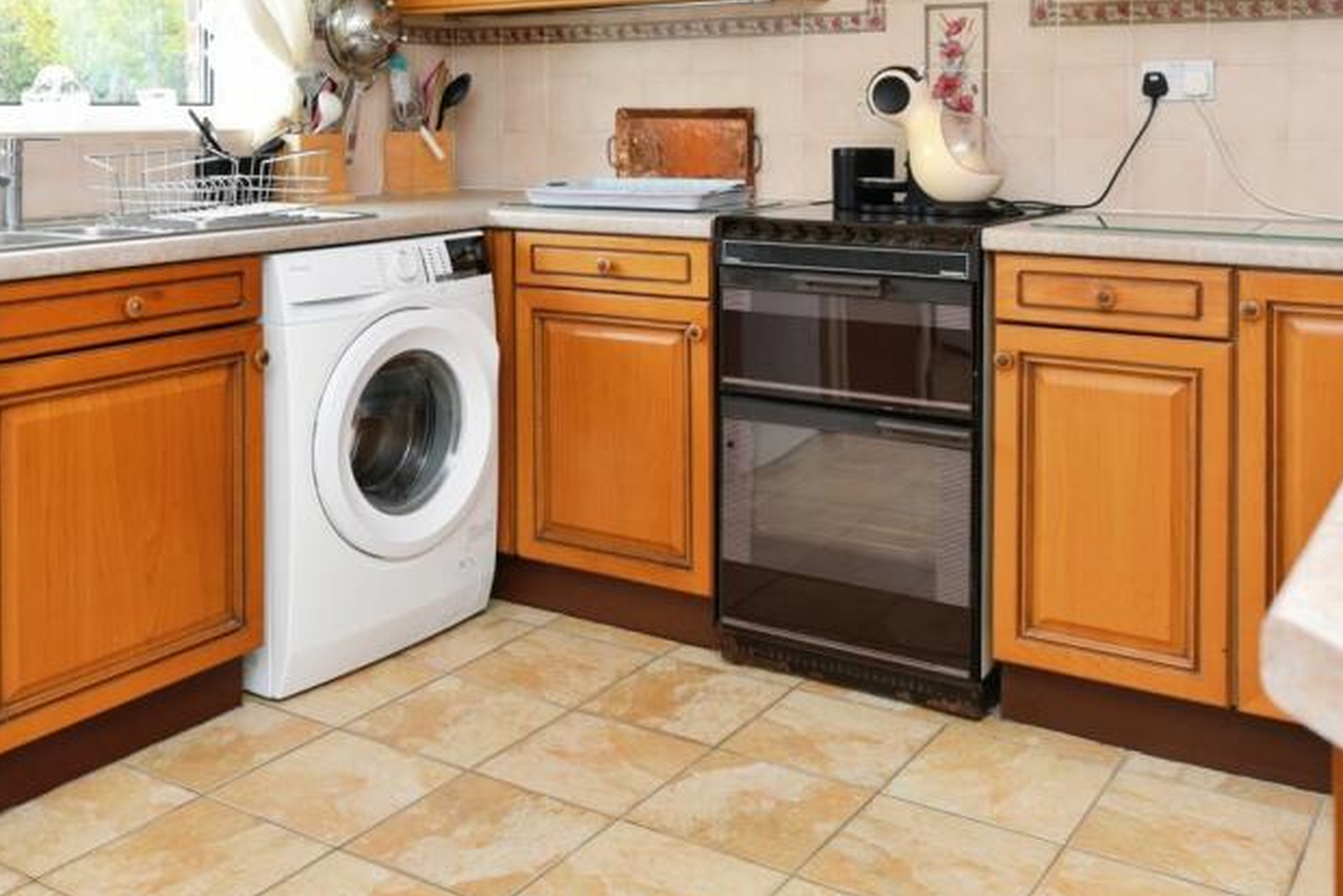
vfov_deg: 34.0
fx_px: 1418
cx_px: 615
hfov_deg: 50.6
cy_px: 169
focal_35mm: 38
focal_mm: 23
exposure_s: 1/90
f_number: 4.8
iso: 400
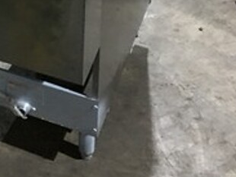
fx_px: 519
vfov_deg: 17.8
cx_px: 13
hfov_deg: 24.7
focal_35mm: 76
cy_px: -70
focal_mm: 4.15
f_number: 2.2
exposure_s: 1/4
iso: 100
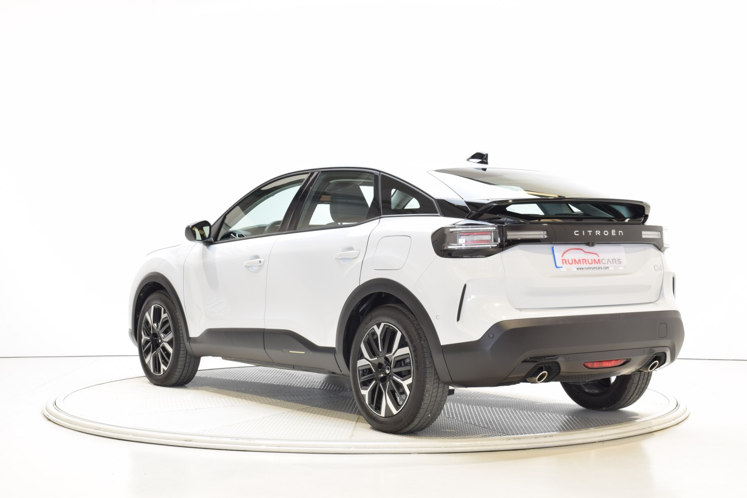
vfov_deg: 23.8
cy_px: 249
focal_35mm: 57
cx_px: 374
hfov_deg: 35.1
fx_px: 1183
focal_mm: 38
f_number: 11
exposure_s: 1/1.3
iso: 100
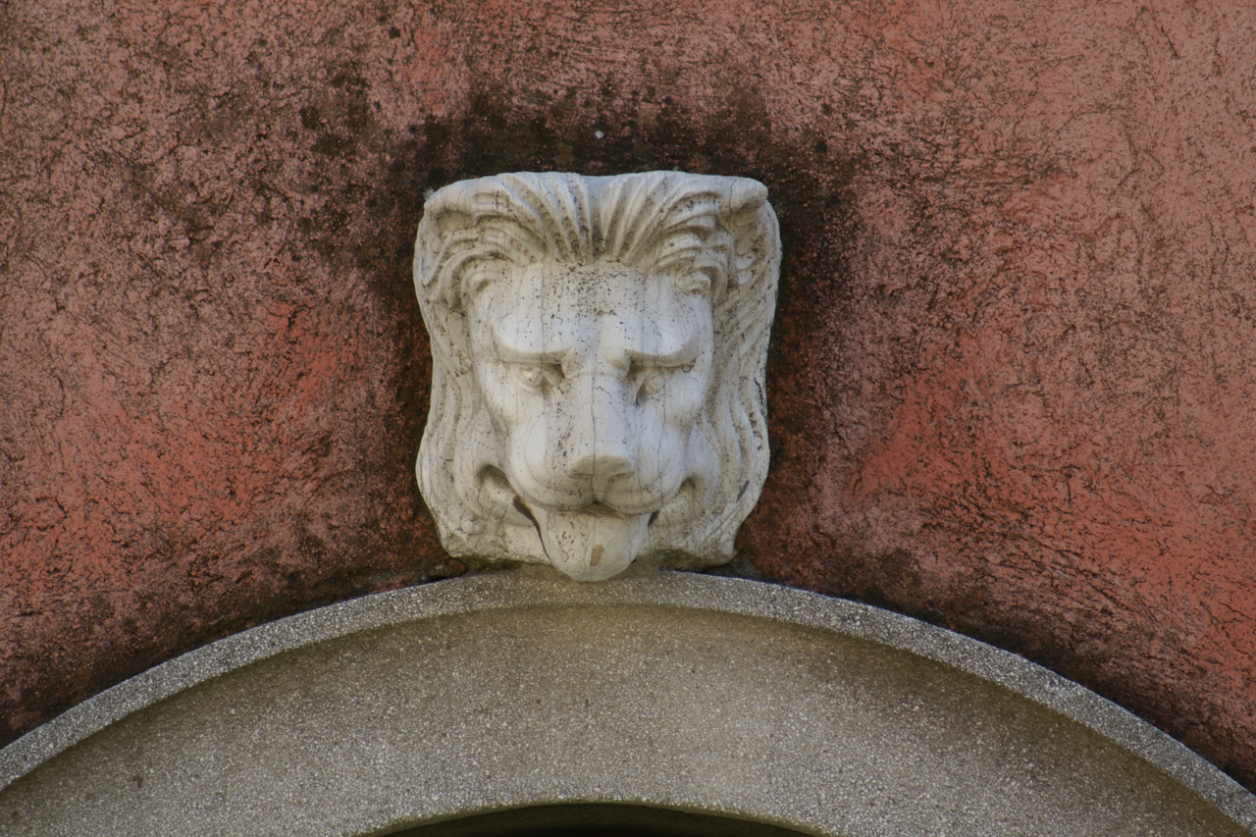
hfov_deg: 4.6
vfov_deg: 3.1
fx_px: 15697
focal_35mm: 450
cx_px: 628
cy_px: 418
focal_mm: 300
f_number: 5.6
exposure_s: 1/500
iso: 100
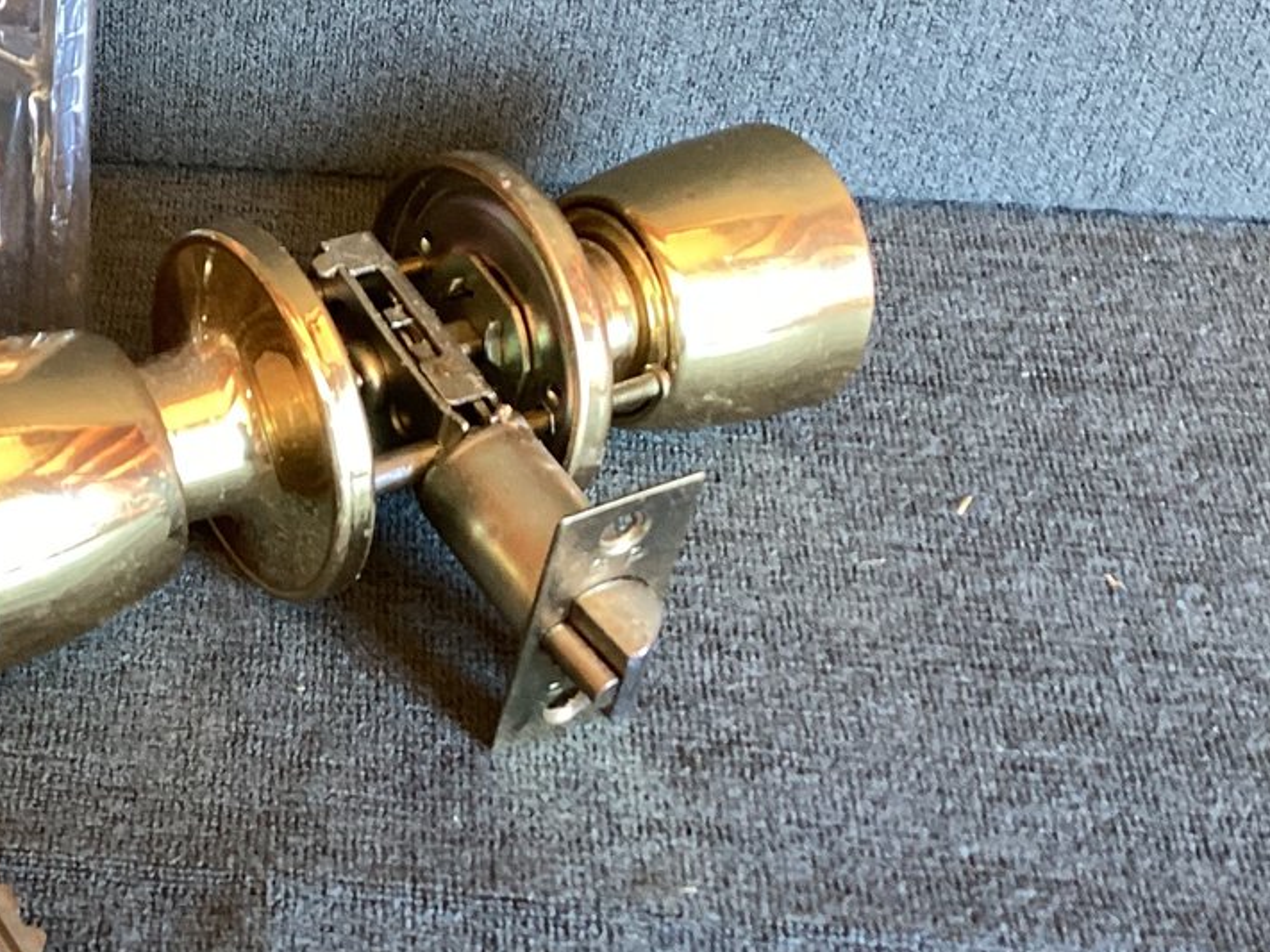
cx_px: 26
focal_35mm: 66
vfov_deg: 22.2
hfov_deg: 27.8
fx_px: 2421
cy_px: 469
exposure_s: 1/50
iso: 160
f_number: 2.4
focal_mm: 3.3
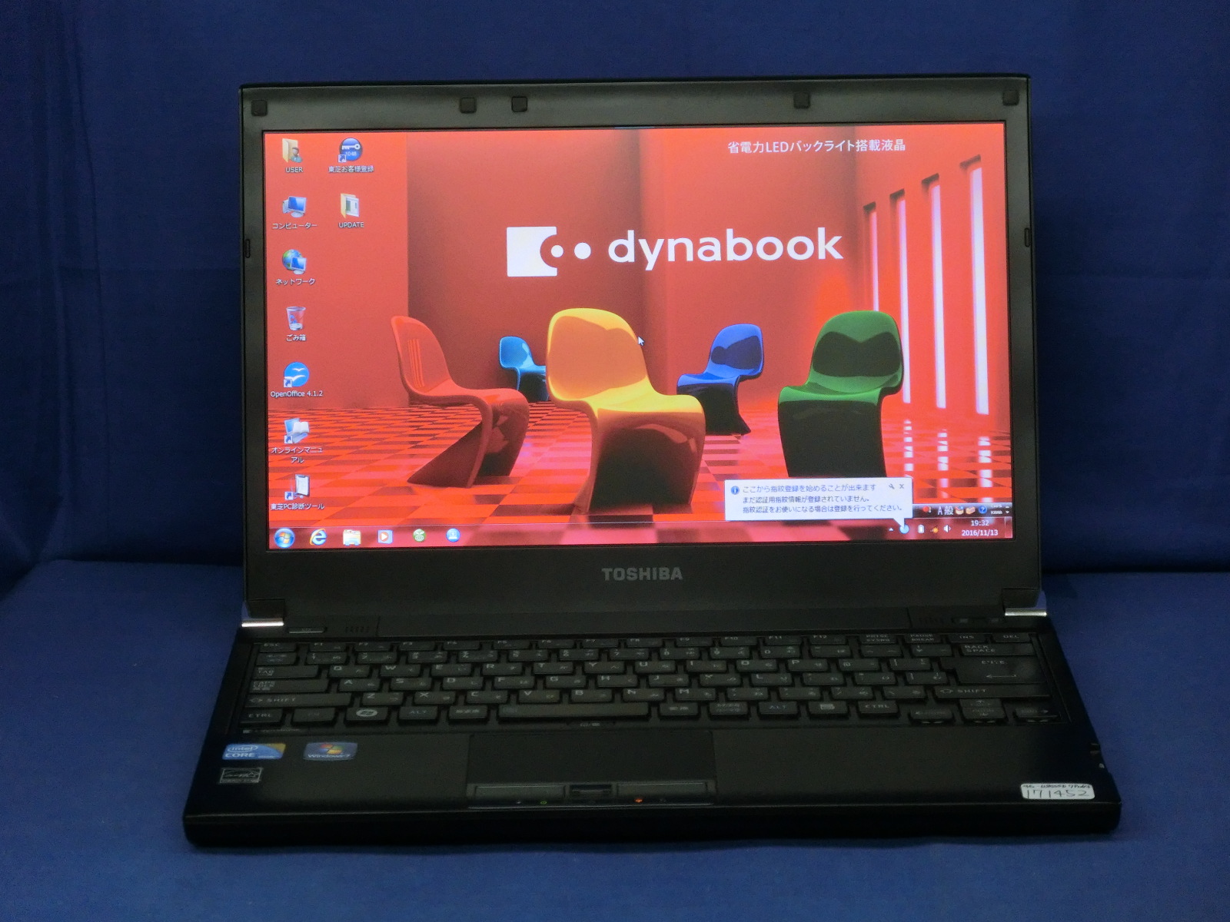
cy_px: 461
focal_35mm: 108
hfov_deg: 18.2
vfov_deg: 13.7
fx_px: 3838
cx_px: 615
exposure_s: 1/125
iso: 400
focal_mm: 19.1
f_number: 4.4
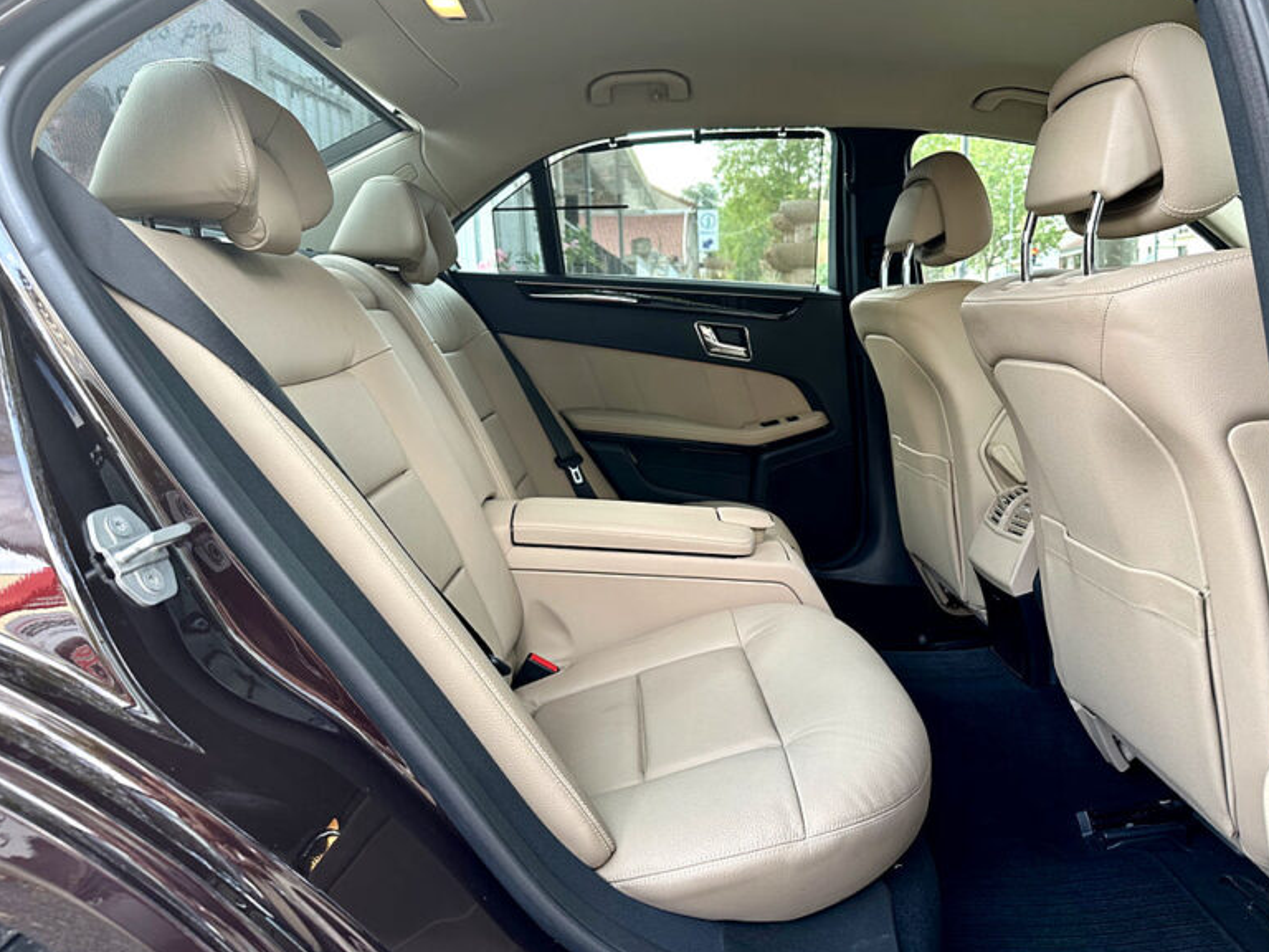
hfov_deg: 69.4
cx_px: 658
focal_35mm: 25
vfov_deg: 54.9
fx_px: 916
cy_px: 461
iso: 100
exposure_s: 1/121
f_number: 1.78
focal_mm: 6.86
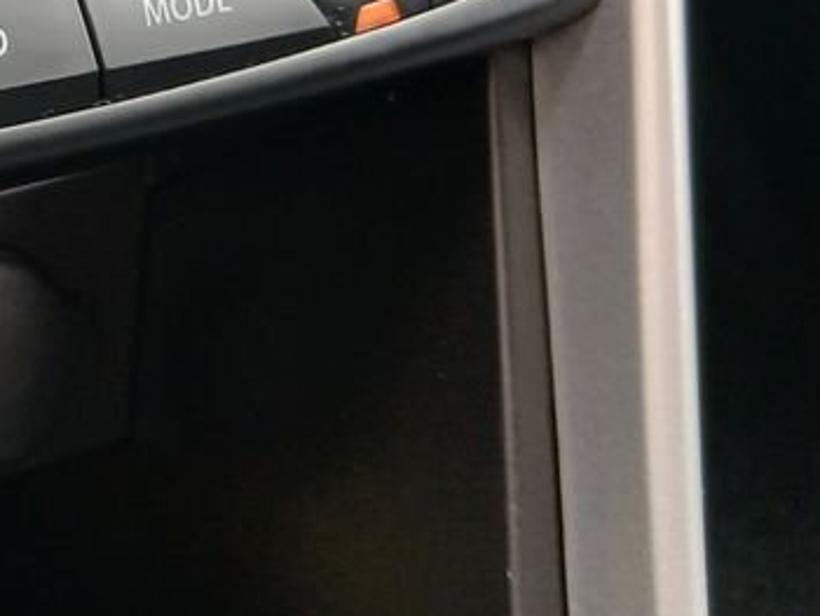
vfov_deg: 18.1
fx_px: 1802
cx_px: -171
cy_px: -180
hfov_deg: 23.4
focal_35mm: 76
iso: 125
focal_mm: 3.98
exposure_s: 1/50
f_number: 1.8
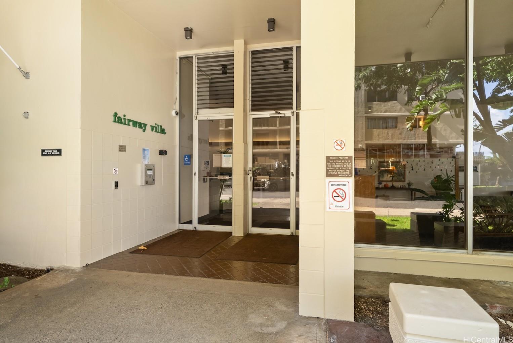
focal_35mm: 20
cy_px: 172
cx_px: 256
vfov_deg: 62.0
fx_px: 285
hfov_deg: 84.0
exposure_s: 1/8
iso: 125
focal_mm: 20
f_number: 9
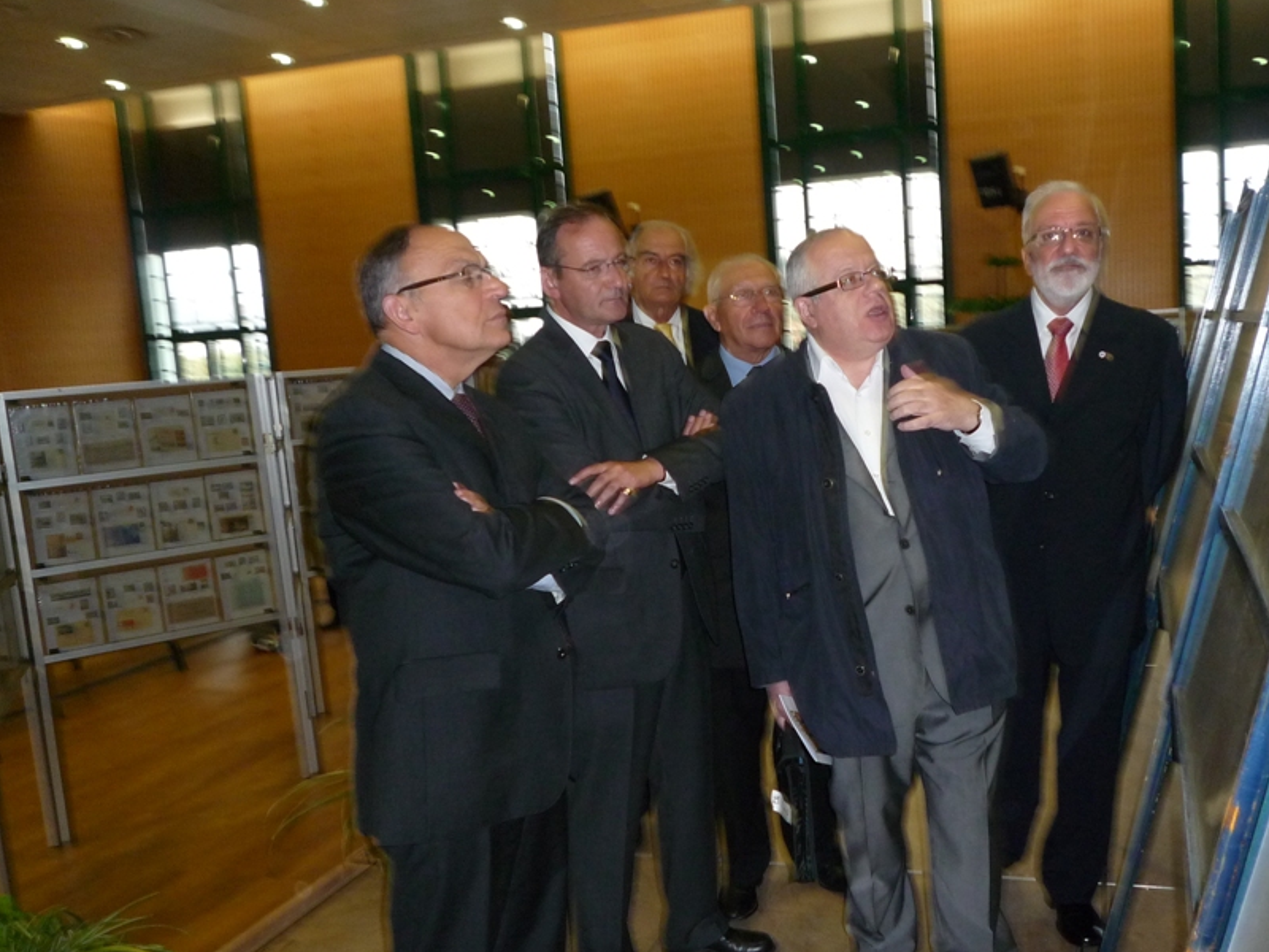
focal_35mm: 32
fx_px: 1173
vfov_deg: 44.1
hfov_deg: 56.3
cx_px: 771
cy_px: 503
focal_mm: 4.4
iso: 200
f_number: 2.8
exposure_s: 1/30
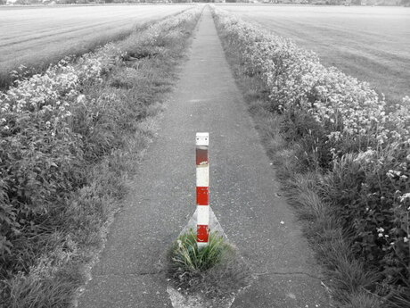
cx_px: 205
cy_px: 154
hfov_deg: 51.4
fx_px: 426
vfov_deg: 39.7
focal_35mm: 36
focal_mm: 6
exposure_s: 1/80
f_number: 2.8
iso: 100
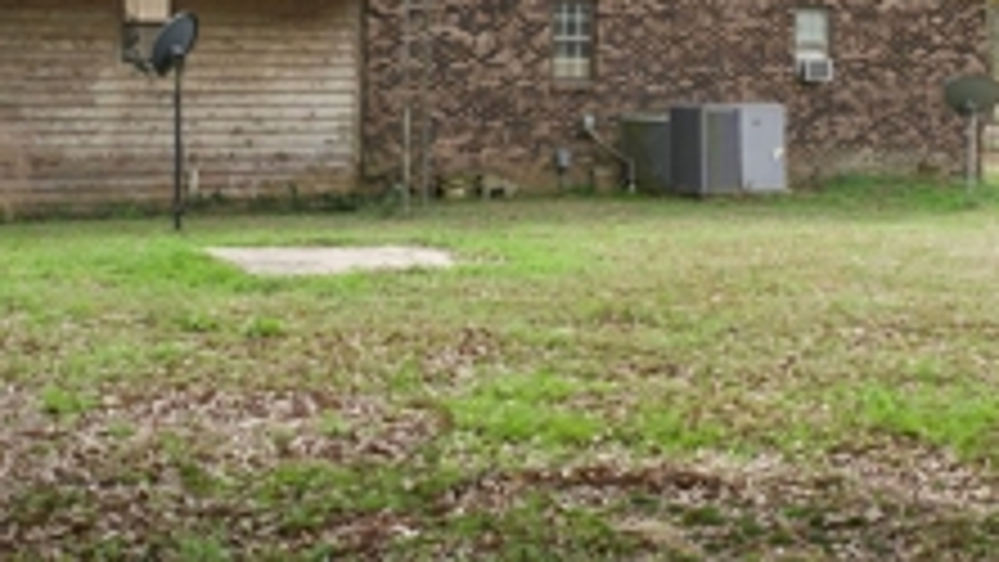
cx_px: 508
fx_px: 1855
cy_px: 112
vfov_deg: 17.1
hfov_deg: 30.1
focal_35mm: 70
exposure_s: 1/250
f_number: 8
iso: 400
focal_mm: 33
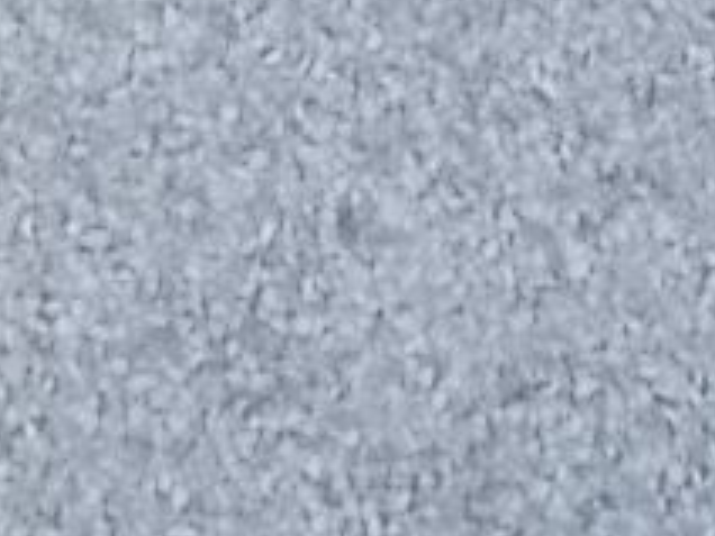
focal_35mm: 196
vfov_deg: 7.2
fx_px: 4048
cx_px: 486
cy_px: -674
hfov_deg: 10.1
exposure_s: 1/250
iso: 400
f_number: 8
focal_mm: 4.6
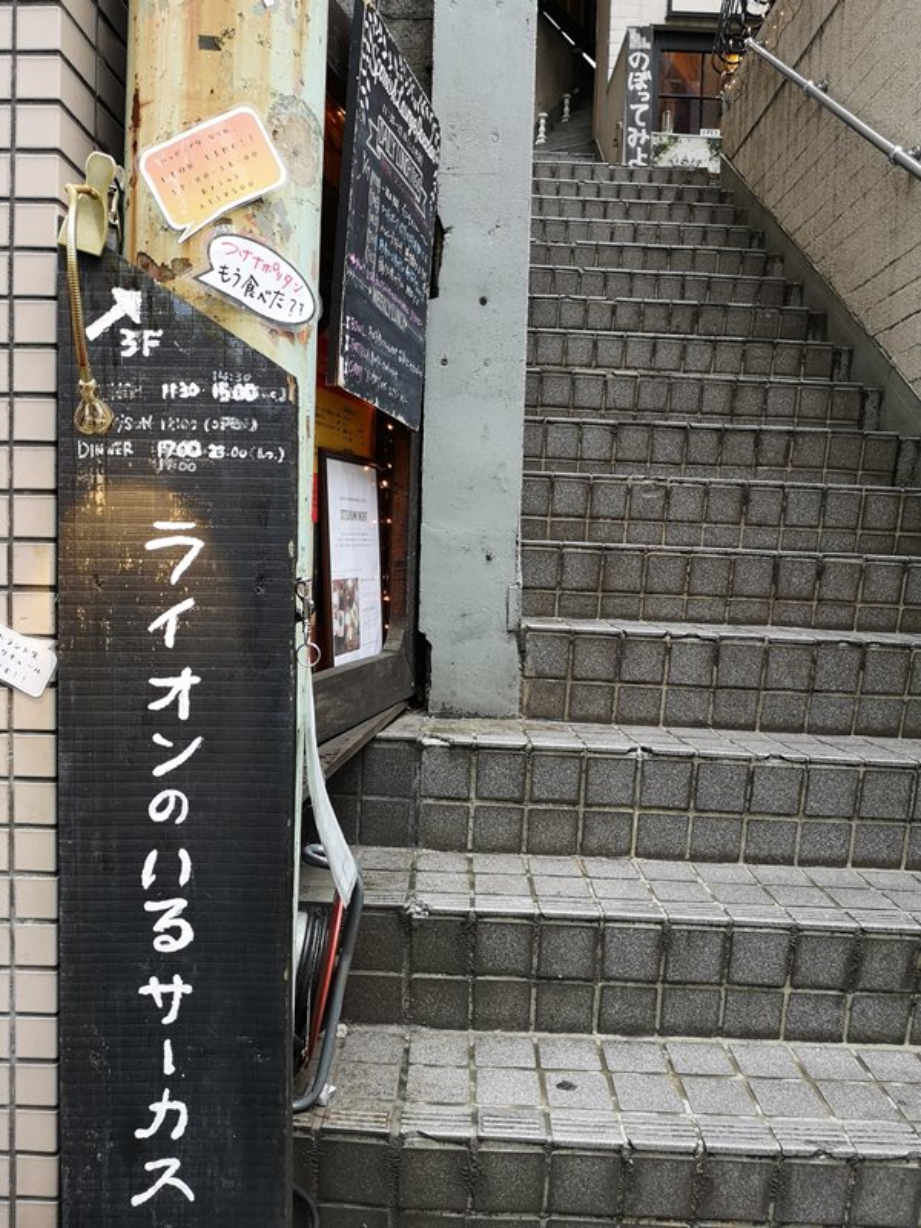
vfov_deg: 65.3
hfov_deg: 51.4
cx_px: 460
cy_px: 614
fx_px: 958
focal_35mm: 27
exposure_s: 1/100
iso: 80
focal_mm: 3.95
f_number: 1.8
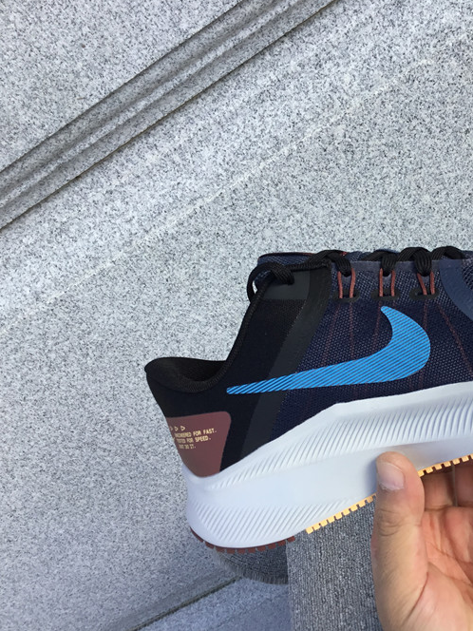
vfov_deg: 44.8
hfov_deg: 33.2
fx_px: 765
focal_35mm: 42
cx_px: 388
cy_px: 315
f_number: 2.4
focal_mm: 3.3
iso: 25
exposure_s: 1/260
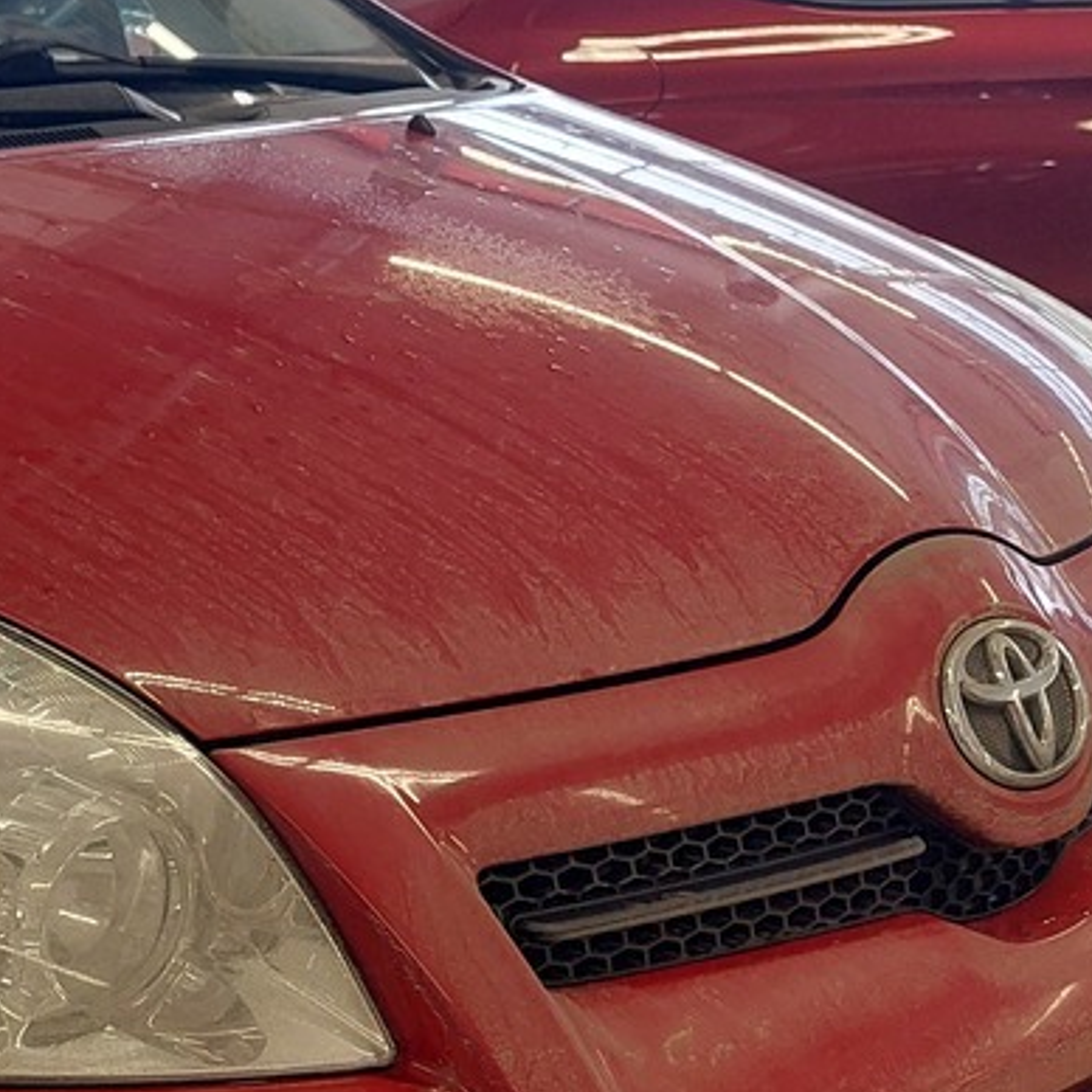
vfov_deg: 20.9
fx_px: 2927
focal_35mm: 82
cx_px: -332
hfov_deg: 19.5
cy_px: 836
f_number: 1.8
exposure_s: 1/100
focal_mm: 5.23
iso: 64
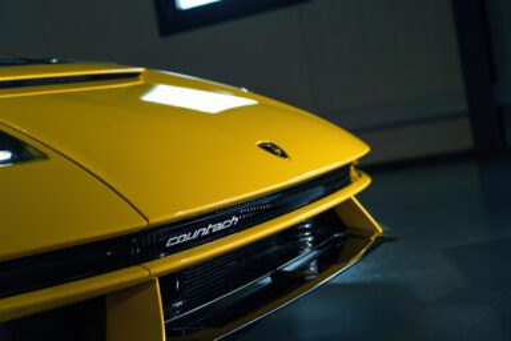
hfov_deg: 33.4
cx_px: 256
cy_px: 170
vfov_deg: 22.6
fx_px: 852
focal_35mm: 60
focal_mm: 60
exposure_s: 1/40
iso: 200
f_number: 4
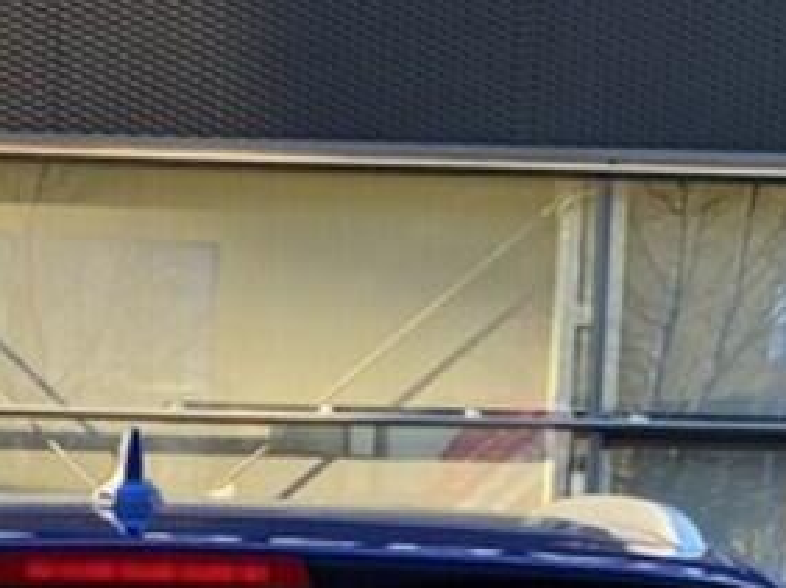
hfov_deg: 14.6
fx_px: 3017
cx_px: 42
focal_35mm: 133
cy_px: 1031
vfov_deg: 10.5
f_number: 1.8
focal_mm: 4.25
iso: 32
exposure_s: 1/127
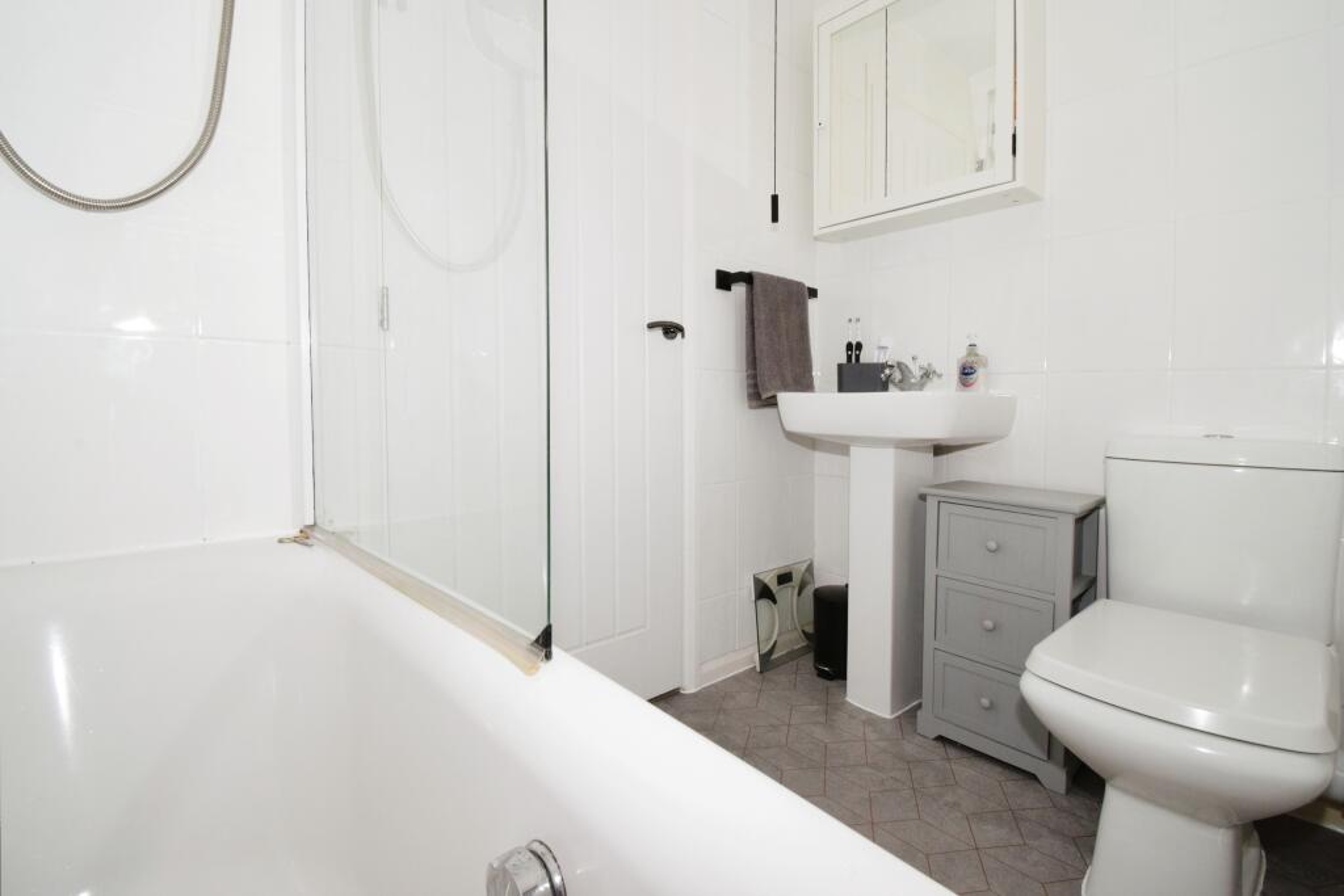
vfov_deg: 77.3
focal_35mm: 15
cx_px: 672
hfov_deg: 100.4
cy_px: 448
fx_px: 560
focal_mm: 10
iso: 1000
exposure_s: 1/60
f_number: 14
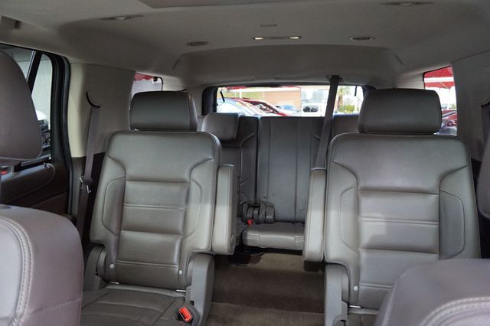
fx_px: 326
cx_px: 245
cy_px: 163
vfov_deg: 53.1
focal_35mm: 24
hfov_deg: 73.8
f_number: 4
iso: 1250
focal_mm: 16
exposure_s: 1/160
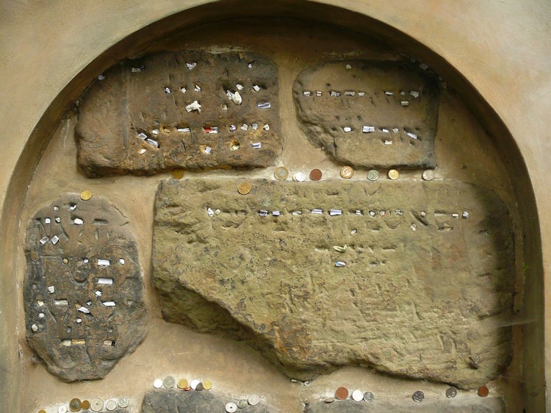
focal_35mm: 35
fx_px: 557
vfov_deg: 40.7
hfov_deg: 52.6
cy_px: 206
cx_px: 276
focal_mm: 7.4
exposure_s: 1/20
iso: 200
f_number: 2.8
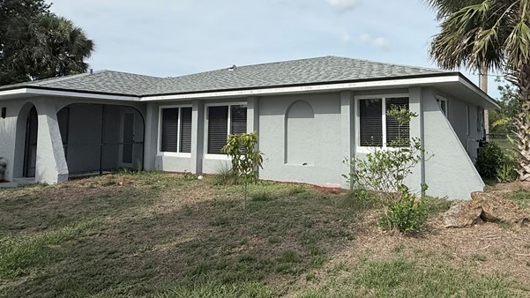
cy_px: 99
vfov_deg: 43.7
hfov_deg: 70.6
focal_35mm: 26
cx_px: 335
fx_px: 365
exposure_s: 1/4425
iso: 50
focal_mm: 2.22
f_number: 2.2
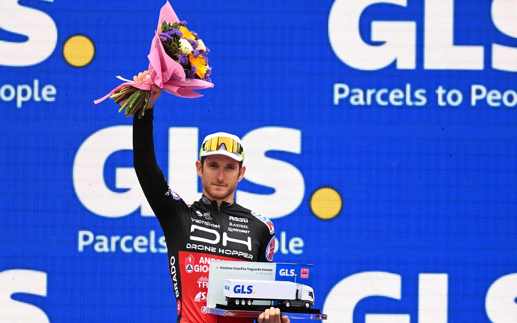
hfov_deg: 4.5
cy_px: 193
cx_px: 224
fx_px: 6580
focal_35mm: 467
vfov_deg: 2.8
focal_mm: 400
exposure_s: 1/500
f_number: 5.6
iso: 900
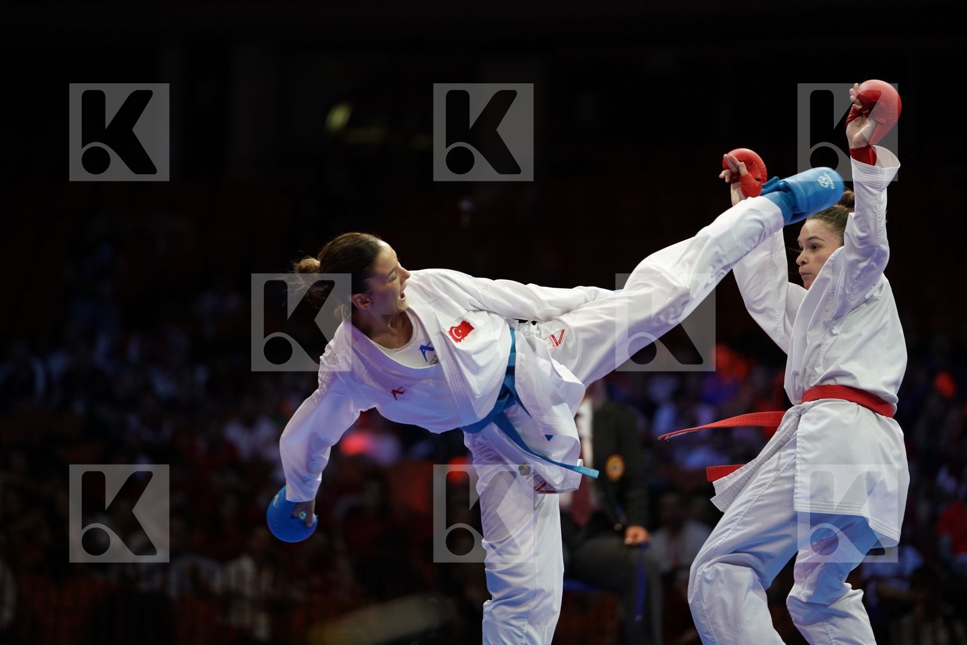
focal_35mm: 187
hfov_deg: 11.0
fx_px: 5023
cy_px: 322
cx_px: 484
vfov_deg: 7.3
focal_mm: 187
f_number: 2.8
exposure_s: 1/1000
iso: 1250
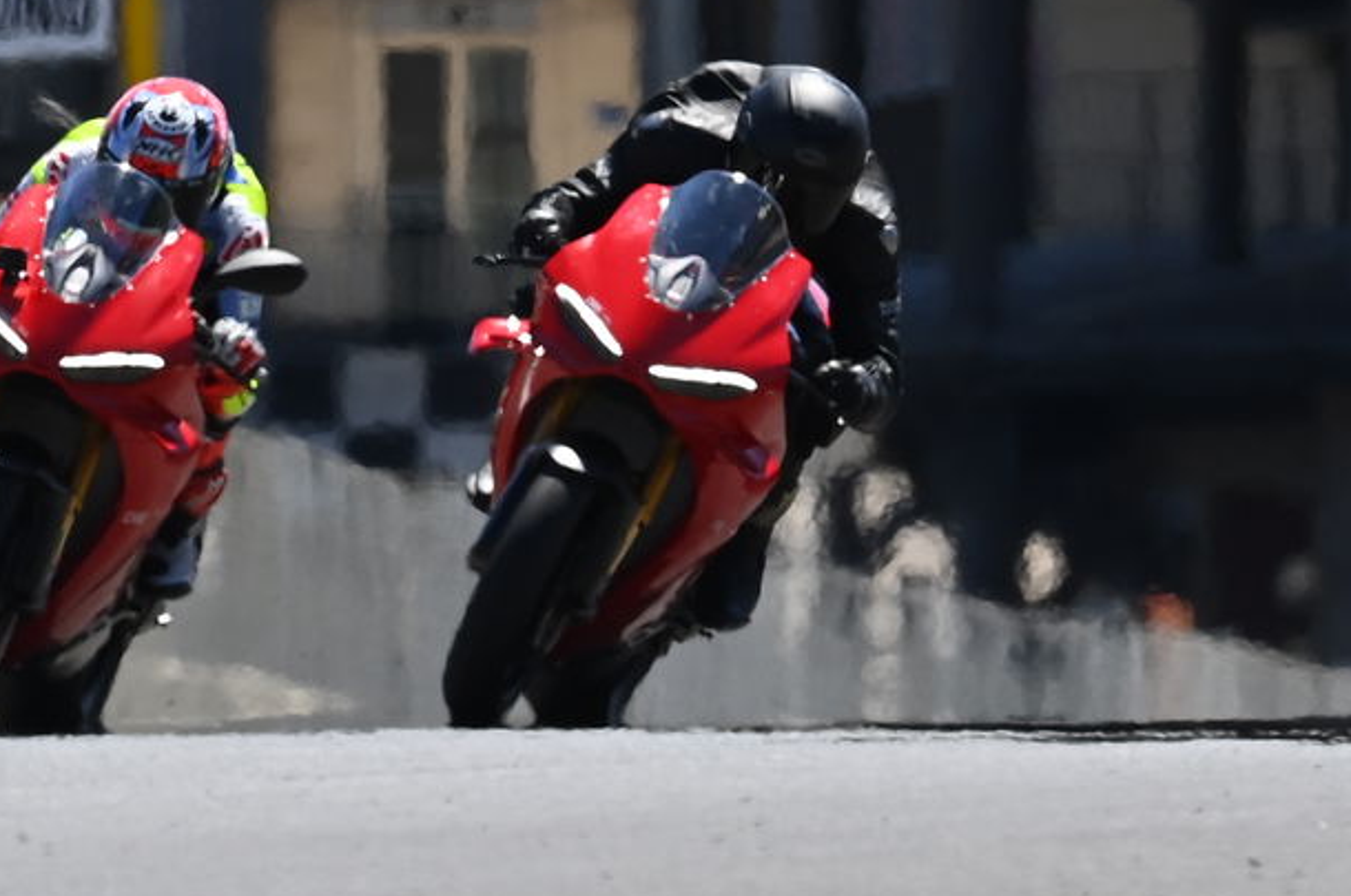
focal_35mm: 1575
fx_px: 59027
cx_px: 649
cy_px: -38
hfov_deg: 1.3
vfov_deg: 0.9
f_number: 7.1
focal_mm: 500
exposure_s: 1/2000
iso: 640
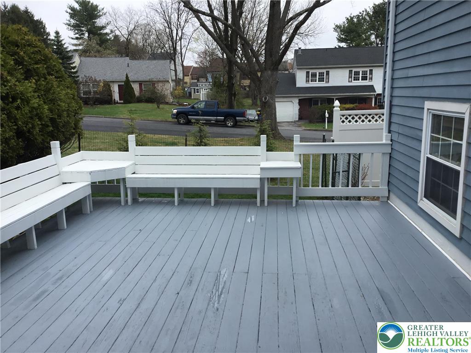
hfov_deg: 58.4
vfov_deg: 45.4
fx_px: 422
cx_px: 236
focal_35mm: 31
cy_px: 176
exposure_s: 1/734
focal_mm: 3.3
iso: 25
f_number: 2.4
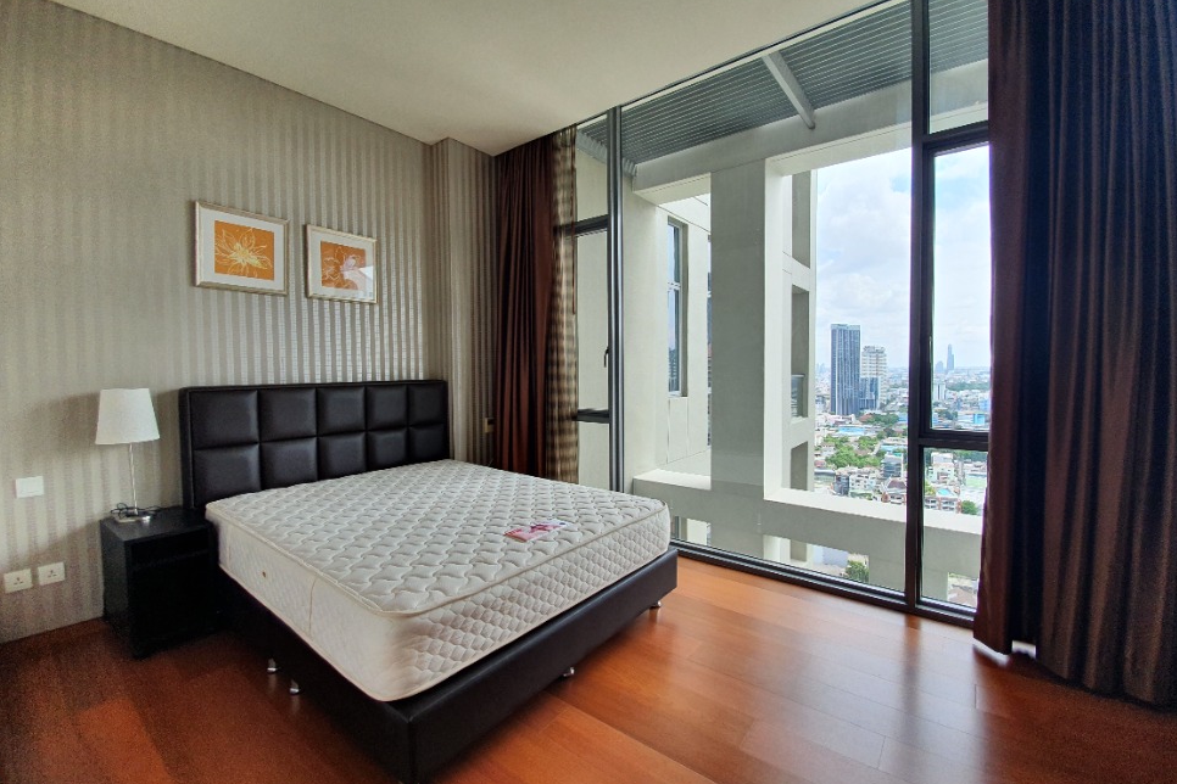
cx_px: 602
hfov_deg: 104.2
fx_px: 458
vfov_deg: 81.2
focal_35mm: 14
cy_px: 381
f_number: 2.2
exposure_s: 1/180
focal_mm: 1.8
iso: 50
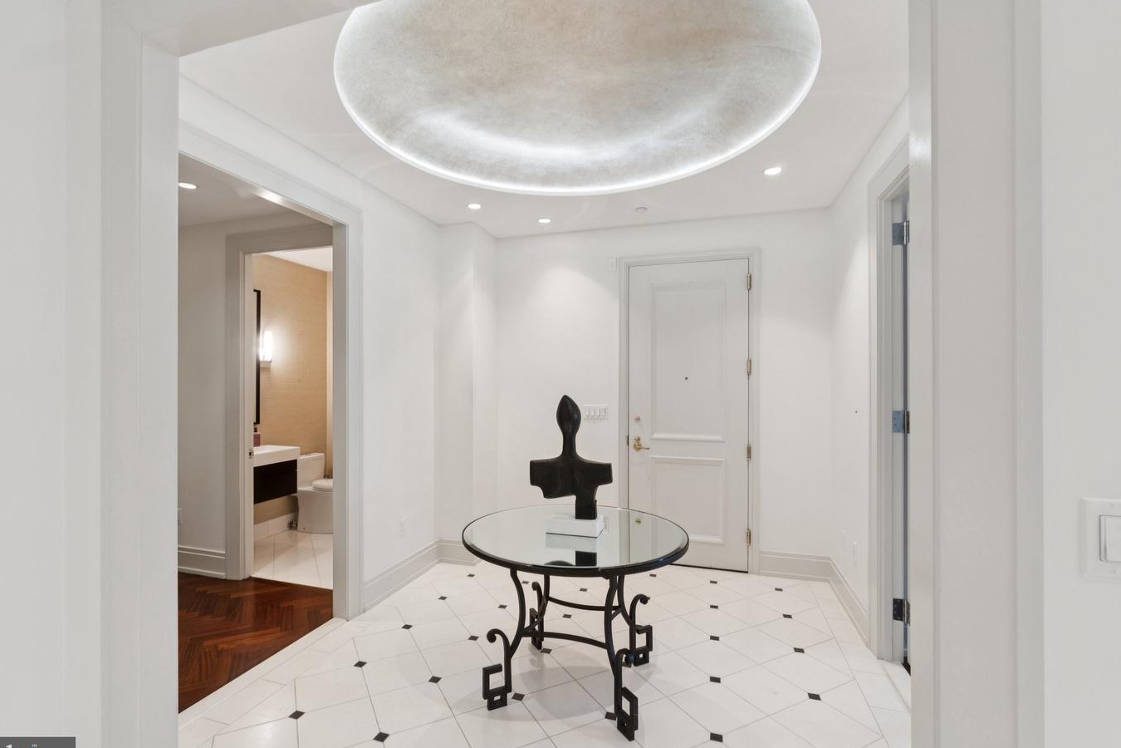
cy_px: 381
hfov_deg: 96.7
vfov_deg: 73.7
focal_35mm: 16
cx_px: 544
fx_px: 498
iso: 200
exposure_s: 1/6
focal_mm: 10
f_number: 7.1
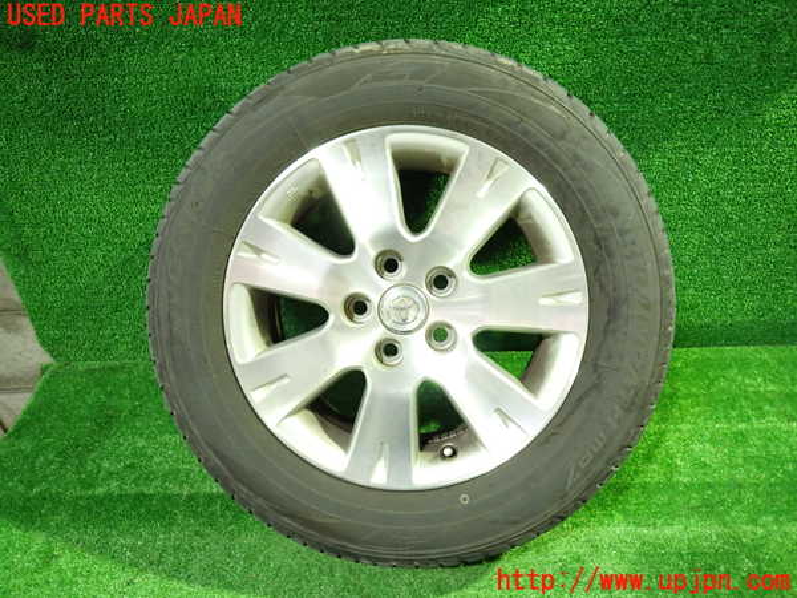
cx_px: 398
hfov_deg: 69.4
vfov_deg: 54.9
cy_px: 299
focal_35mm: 25
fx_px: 576
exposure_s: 1/30
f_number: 2
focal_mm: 4.5
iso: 800
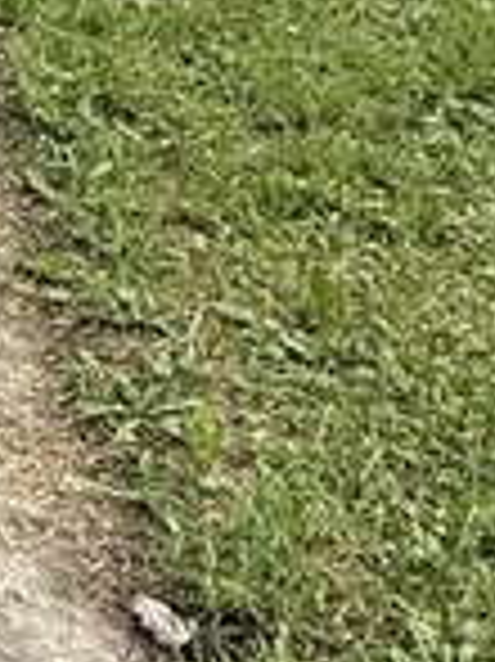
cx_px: -1017
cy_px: -383
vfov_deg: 17.0
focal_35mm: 103
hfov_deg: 10.2
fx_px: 1967
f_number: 2.2
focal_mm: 2.22
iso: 64
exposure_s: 1/613
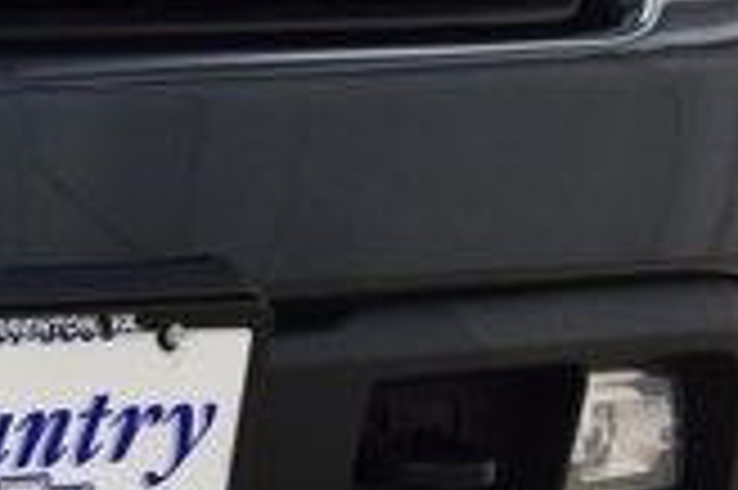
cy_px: 339
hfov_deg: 9.3
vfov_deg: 6.5
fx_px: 4321
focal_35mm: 211
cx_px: -590
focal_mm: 36
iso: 1600
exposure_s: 1/60
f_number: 5
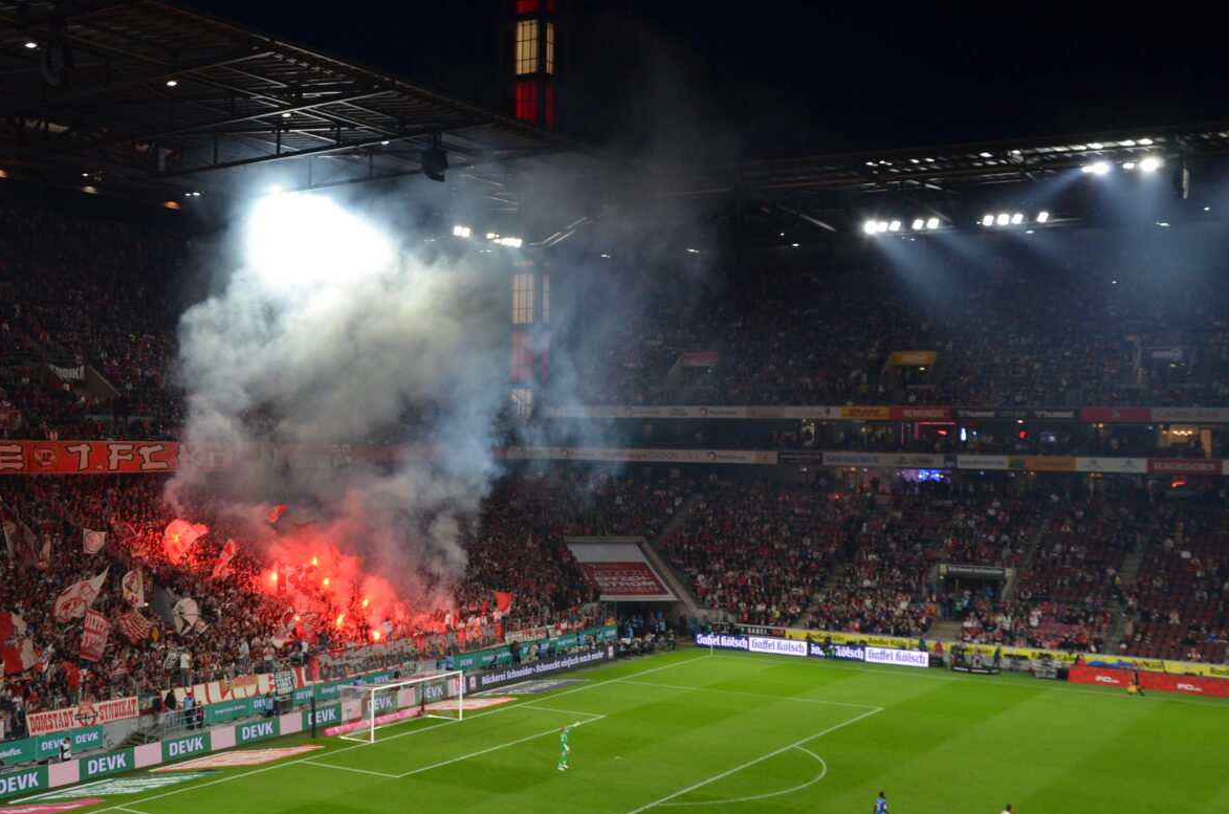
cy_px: 369
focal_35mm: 45
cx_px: 433
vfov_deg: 29.7
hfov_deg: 43.2
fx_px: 1533
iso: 400
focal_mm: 22
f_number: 5.6
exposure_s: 1/100
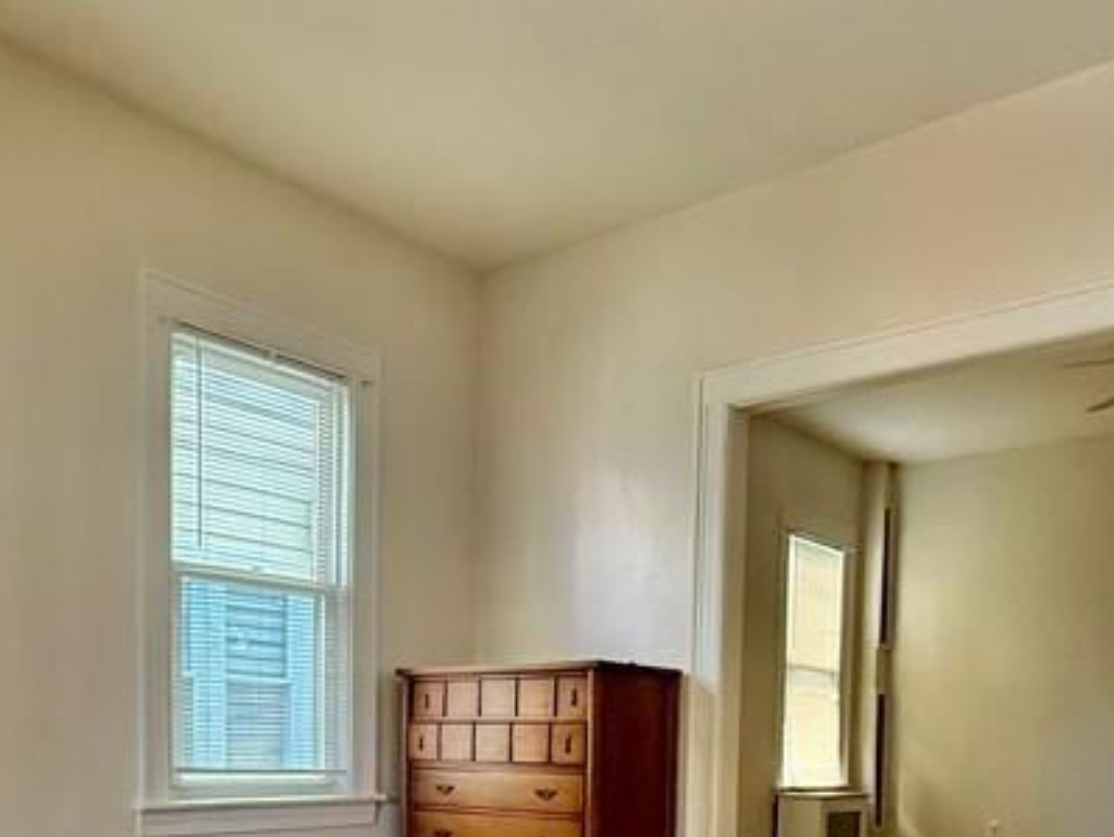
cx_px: 504
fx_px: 1159
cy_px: 806
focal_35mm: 36
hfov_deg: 51.3
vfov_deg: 36.3
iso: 400
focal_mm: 2.22
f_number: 2.2
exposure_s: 1/120
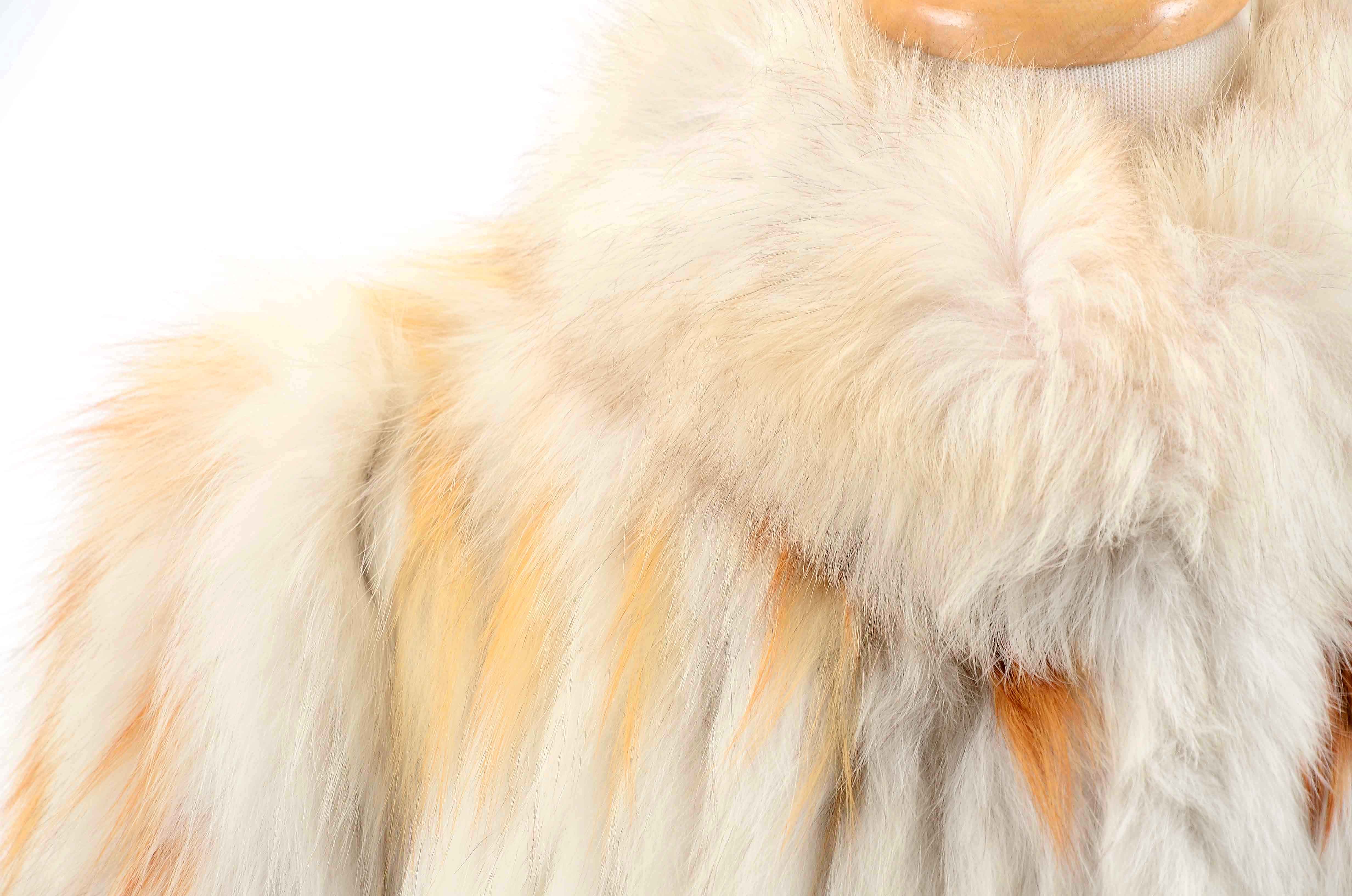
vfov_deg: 8.7
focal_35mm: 158
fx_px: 5903
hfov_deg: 13.1
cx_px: 676
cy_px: 448
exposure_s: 1/80
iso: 160
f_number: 8
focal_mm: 105
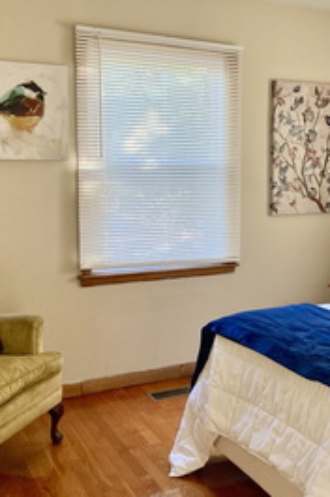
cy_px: 223
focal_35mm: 44
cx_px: 238
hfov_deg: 30.0
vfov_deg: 44.5
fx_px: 607
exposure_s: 1/60
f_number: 1.8
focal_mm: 3.99
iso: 200
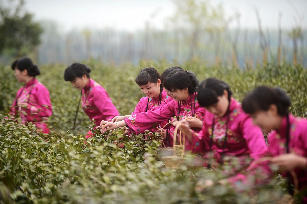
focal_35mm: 200
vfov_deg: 6.9
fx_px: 1705
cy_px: 102
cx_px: 154
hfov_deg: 10.3
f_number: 2.8
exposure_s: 1/2000
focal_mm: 200
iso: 320
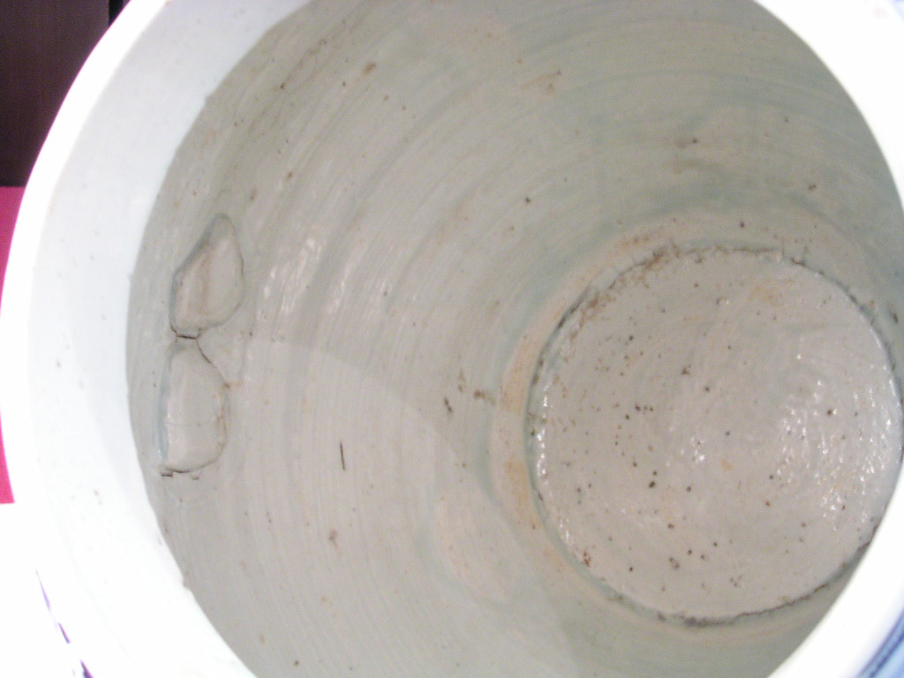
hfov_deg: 38.9
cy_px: 339
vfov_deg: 29.7
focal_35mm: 49
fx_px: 1280
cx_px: 452
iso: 200
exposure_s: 1/3.2
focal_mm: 7.5
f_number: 3.2
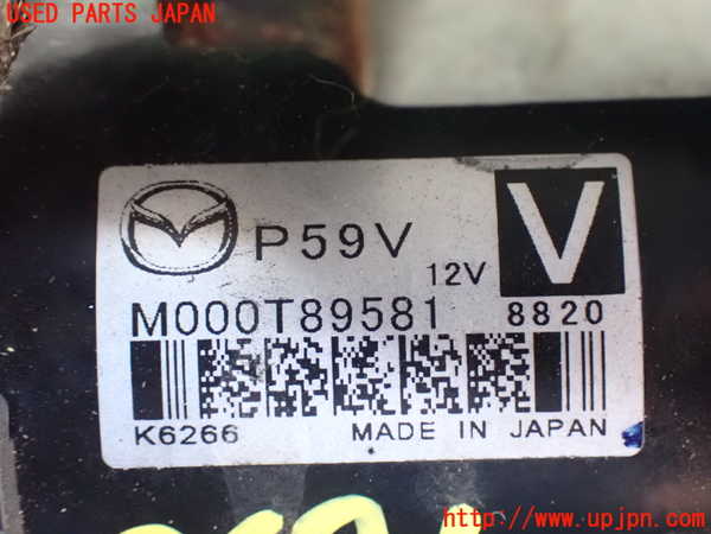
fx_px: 1109
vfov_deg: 27.0
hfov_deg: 35.5
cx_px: 356
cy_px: 267
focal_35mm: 54
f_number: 3.3
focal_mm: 9.65
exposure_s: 1/40
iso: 1600
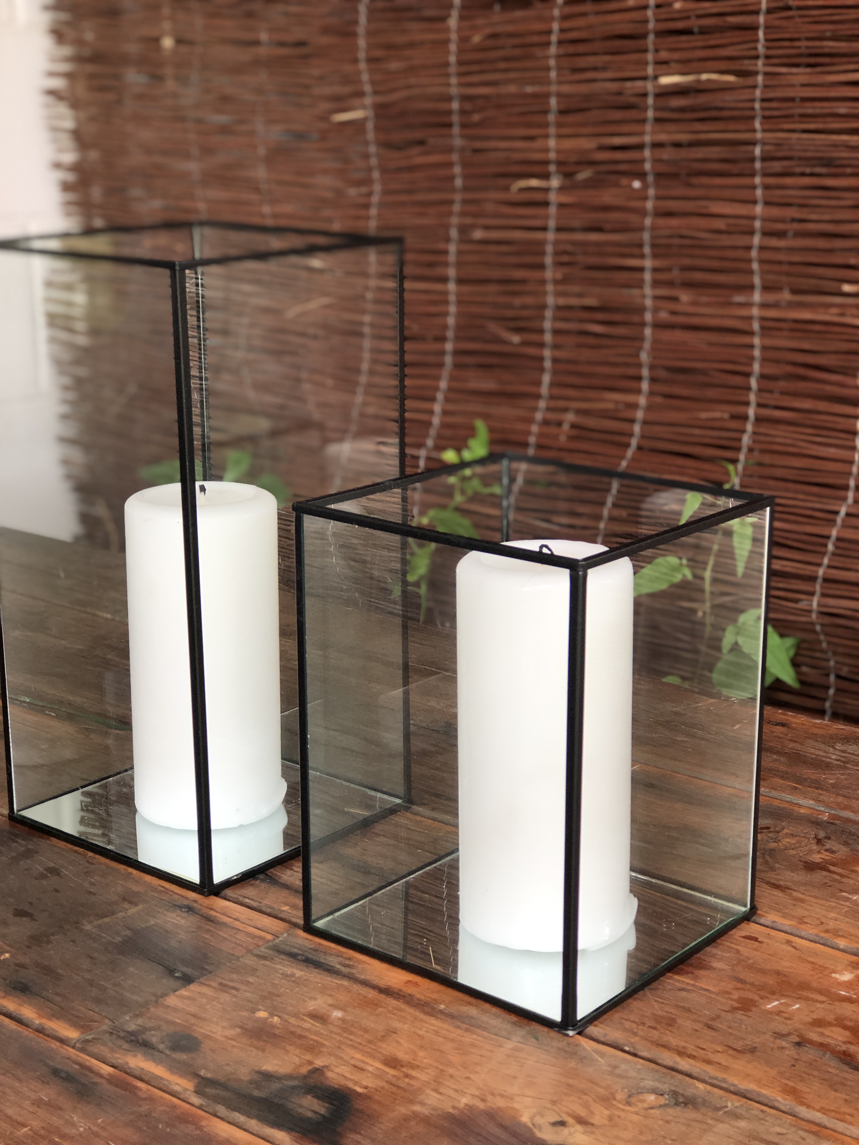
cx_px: 430
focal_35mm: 57
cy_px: 572
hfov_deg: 25.7
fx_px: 1886
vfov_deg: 33.8
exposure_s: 1/30
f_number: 2.8
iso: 20
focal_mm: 6.6
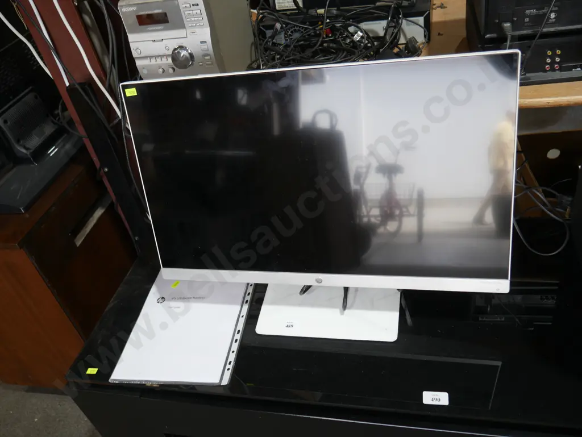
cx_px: 291
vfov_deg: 46.8
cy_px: 218
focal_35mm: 30
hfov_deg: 59.9
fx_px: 505
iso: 200
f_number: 3.6
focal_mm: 15
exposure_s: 1/80
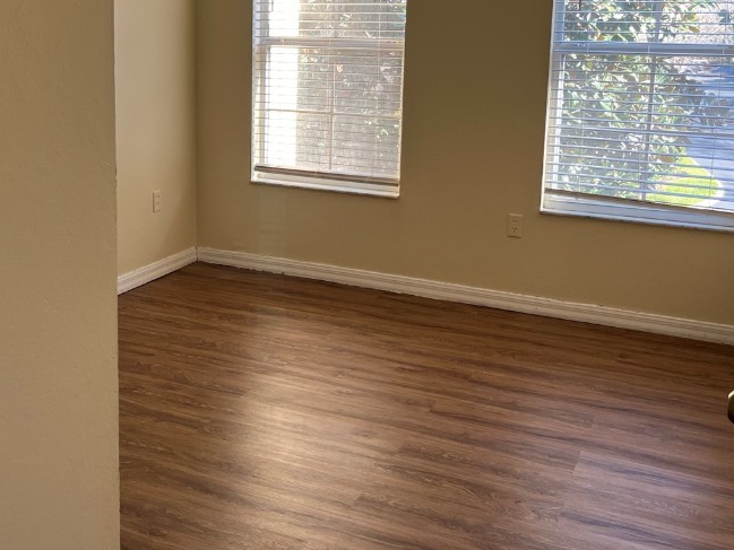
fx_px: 870
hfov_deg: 45.4
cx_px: 283
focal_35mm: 41
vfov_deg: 34.6
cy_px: 160
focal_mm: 5.1
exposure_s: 1/120
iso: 50
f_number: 1.6
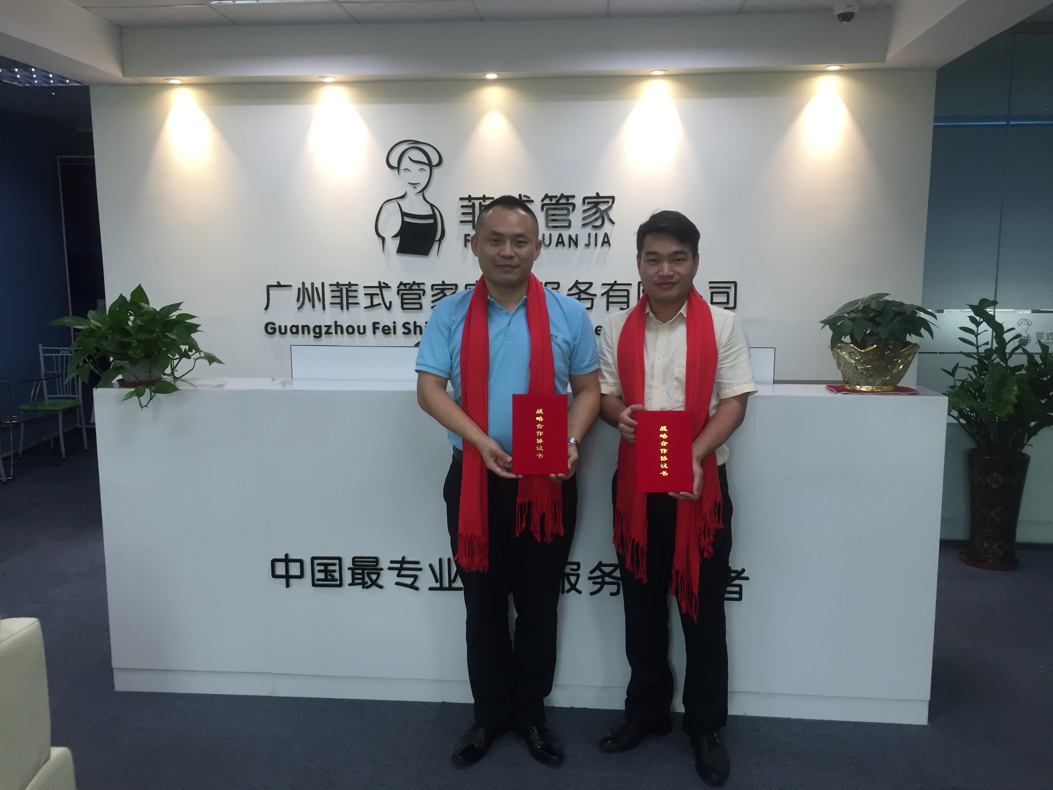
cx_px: 526
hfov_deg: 61.7
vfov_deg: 48.2
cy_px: 395
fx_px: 882
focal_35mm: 29
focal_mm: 4.15
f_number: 2.2
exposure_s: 1/33
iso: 40
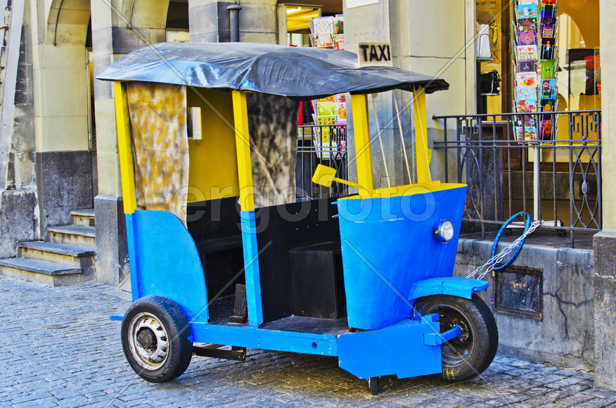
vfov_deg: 25.6
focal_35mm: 52
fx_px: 896
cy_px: 204
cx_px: 308
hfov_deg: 37.9
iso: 100
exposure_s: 1/45
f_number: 4
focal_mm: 35
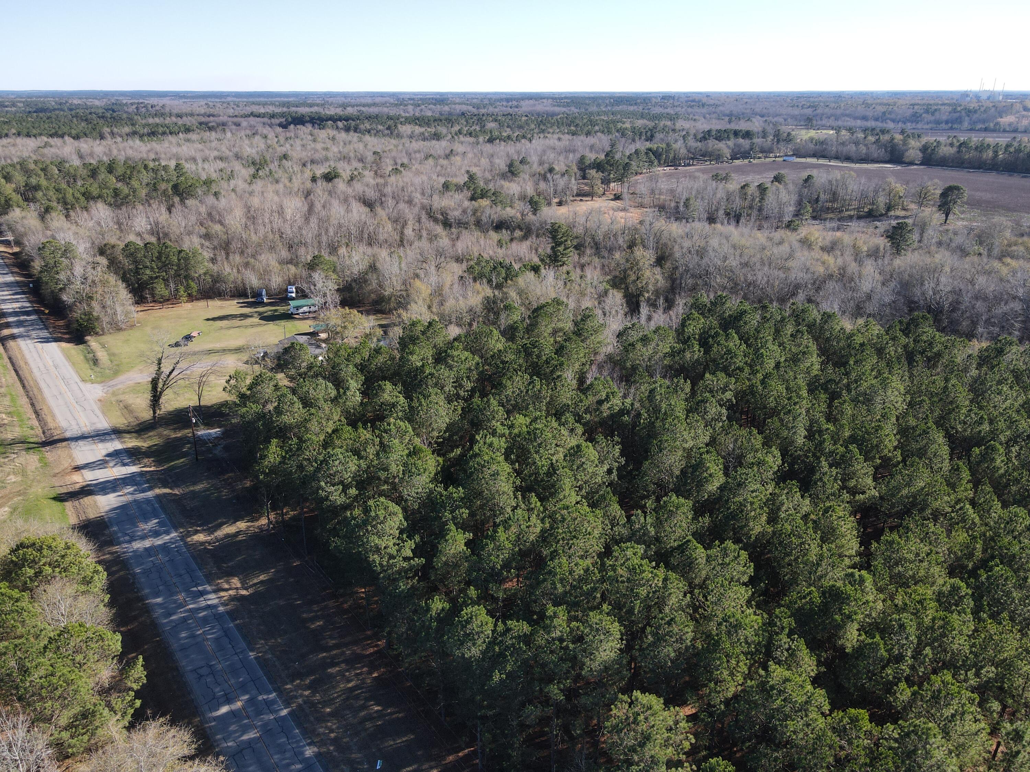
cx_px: 515
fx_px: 714
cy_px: 386
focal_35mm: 24
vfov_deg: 56.8
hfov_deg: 71.6
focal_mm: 4.5
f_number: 2.8
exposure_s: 1/320
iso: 100
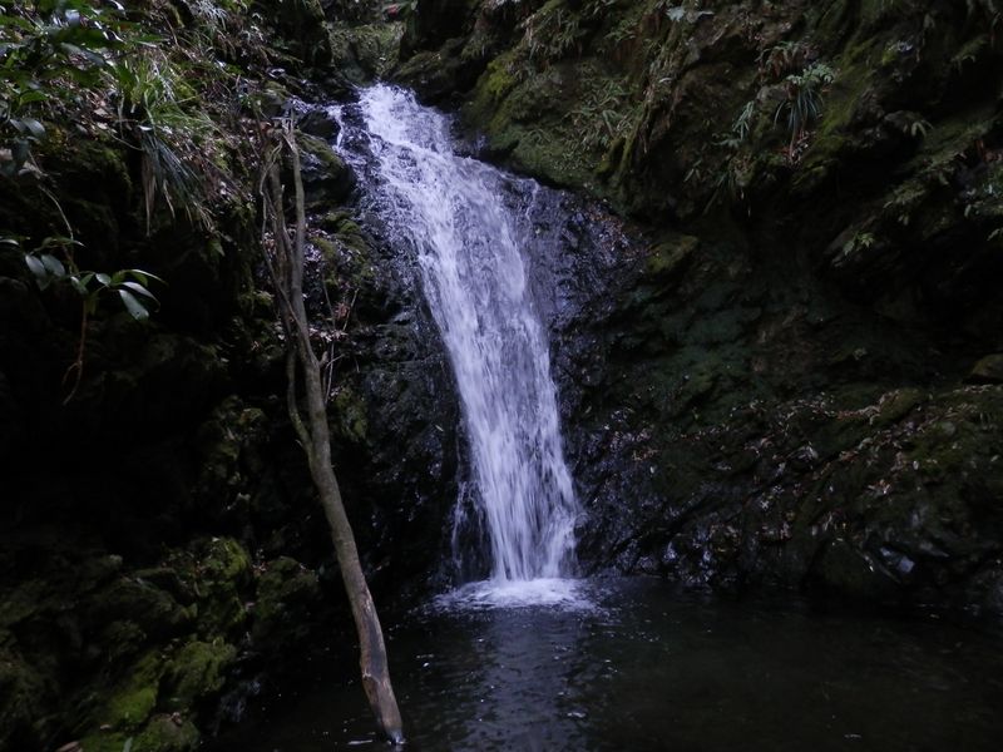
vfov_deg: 51.4
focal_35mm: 27
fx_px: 782
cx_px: 502
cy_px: 376
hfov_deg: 65.3
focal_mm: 5
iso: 200
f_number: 3.2
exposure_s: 1/40
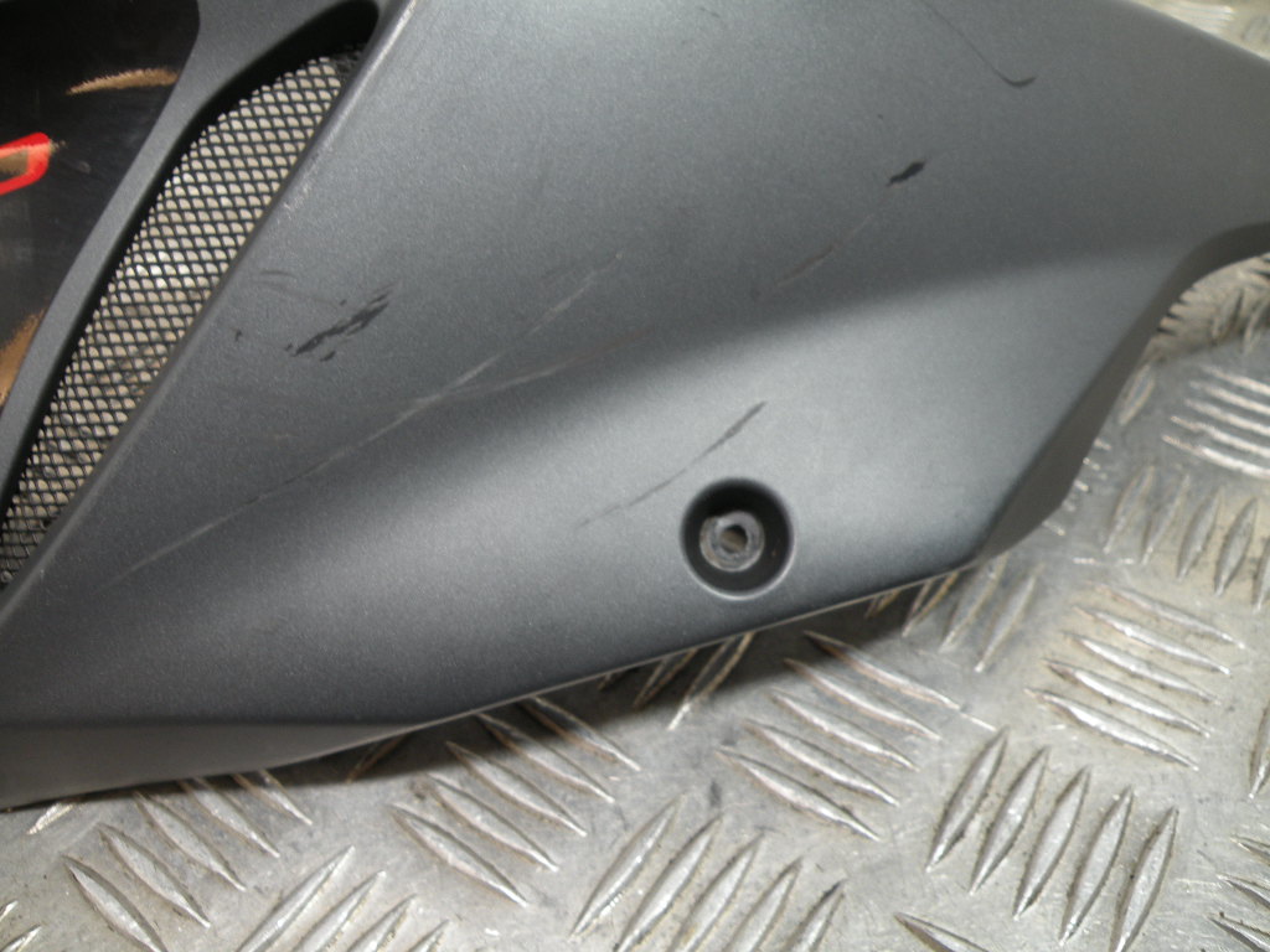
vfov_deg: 51.4
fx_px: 991
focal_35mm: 27
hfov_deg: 65.3
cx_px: 635
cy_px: 476
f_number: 2.8
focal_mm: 4.7
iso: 90
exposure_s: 1/60
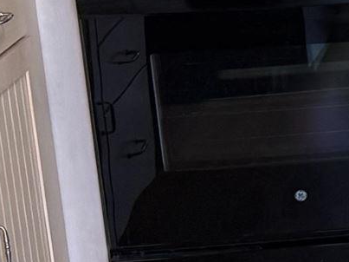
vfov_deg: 8.1
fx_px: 1844
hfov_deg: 9.5
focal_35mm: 183
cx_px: 875
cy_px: 7
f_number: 1.78
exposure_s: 1/120
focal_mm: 6.76
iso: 125
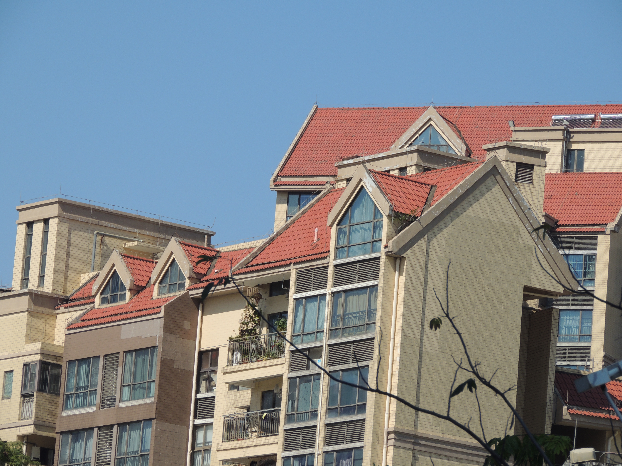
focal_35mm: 275
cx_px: 311
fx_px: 4941
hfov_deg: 7.2
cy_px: 233
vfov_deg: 5.4
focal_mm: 49
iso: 100
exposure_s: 1/800
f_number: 4.7
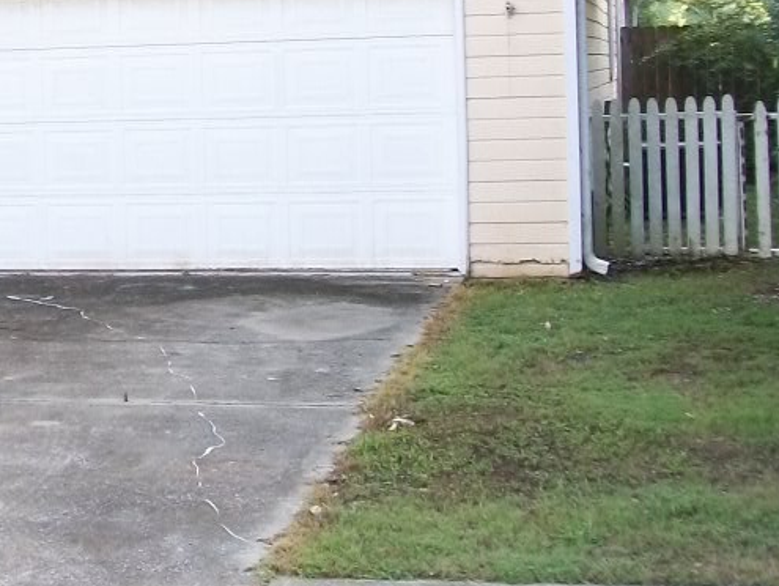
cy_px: 17
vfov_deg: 15.7
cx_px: -138
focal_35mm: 93
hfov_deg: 19.9
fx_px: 2094
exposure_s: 1/125
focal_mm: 6
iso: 80
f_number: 2.7
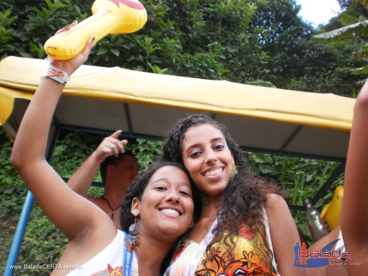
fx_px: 383
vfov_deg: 39.7
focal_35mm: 36
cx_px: 184
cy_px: 138
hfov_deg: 51.4
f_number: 3.1
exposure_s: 1/40
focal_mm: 6.3
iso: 100
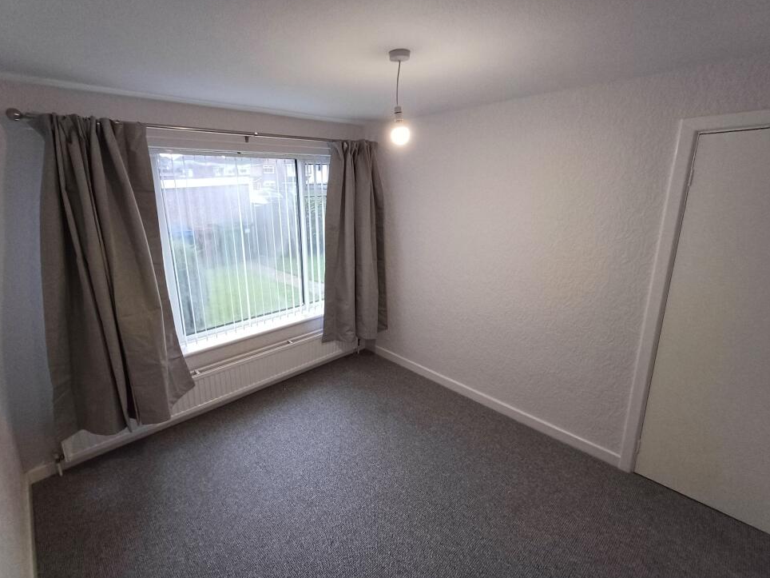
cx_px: 365
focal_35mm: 17
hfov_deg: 91.0
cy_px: 282
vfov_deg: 74.7
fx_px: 378
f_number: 2.2
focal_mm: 1.64
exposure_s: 1/50
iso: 200
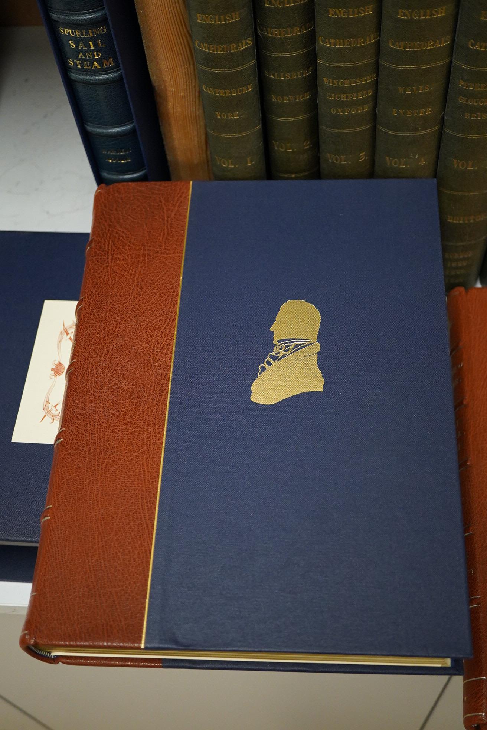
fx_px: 913
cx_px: 244
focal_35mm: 45
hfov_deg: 29.9
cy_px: 365
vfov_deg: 43.6
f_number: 4.5
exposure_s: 1/500
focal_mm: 30
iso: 3200
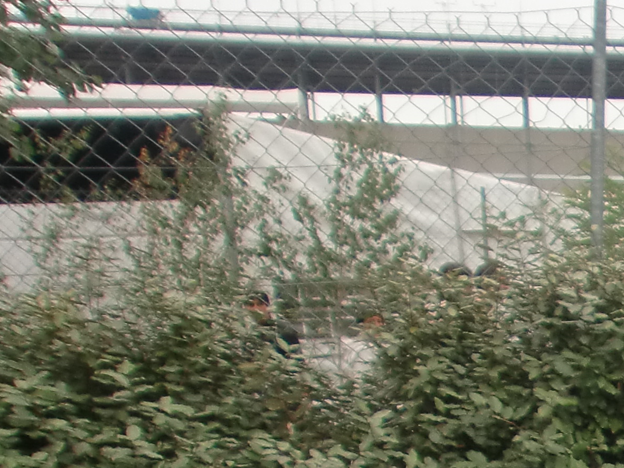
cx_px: 1020
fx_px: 1586
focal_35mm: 88
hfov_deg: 18.7
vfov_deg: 15.2
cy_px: 745
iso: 64
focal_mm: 4.65
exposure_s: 1/800
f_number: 2.6
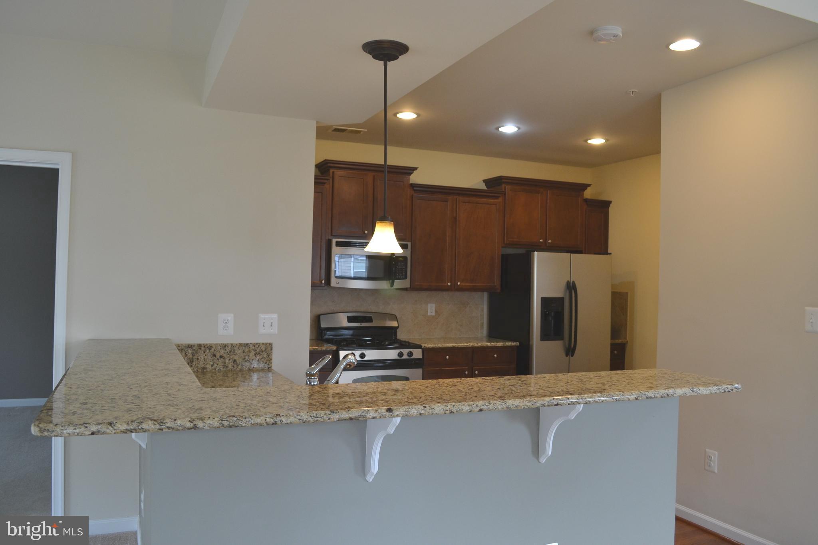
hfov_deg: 67.4
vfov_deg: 47.9
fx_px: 613
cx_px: 409
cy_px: 272
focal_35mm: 27
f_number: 4
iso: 400
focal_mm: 18
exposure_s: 1/60
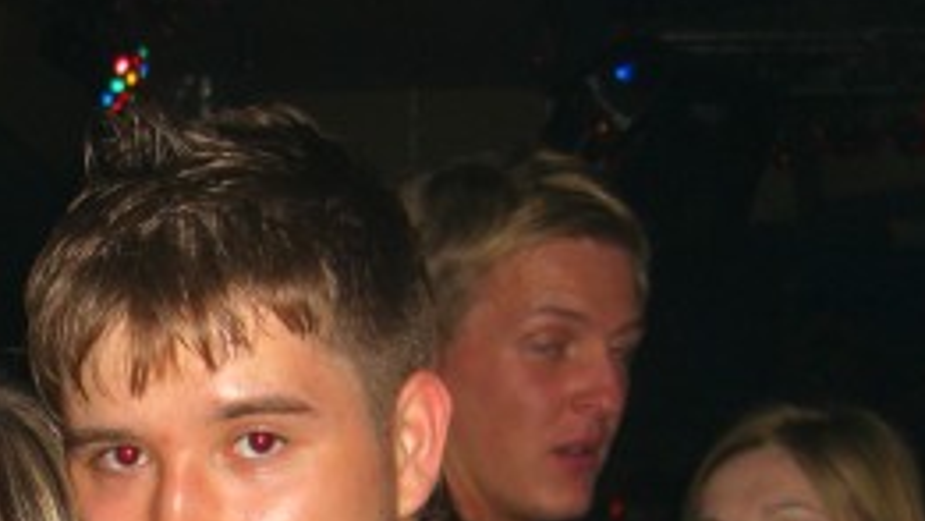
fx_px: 2331
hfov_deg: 21.9
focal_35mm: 95
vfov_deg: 12.2
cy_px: 769
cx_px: 78
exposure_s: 1/60
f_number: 2.8
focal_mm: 7.9
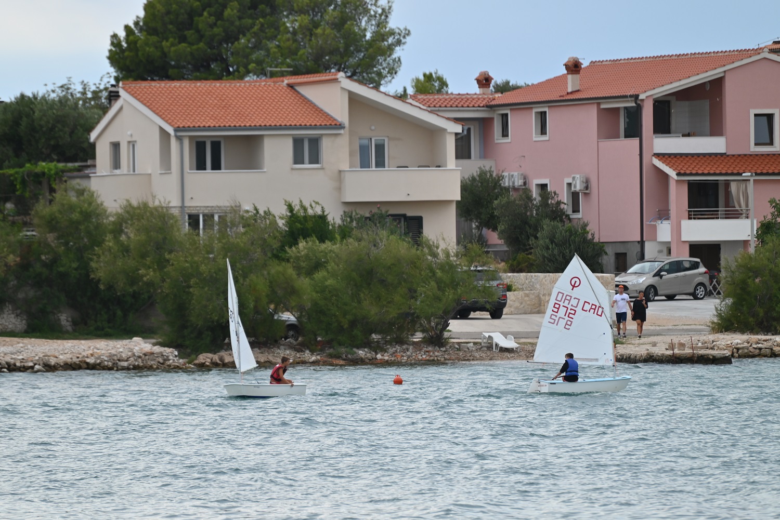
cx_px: 390
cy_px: 260
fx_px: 6501
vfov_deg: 4.6
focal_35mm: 300
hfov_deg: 6.9
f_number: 5.6
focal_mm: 300
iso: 250
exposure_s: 1/500
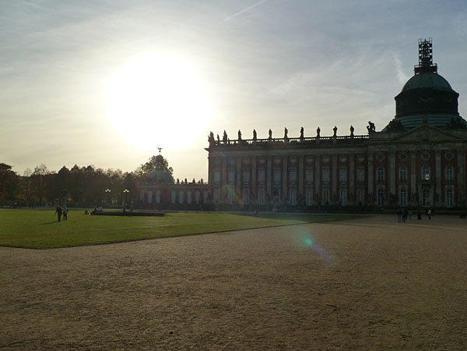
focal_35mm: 37
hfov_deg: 50.1
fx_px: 499
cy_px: 176
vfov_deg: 38.7
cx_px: 234
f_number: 6.3
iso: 125
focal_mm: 6.1
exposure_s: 1/1000
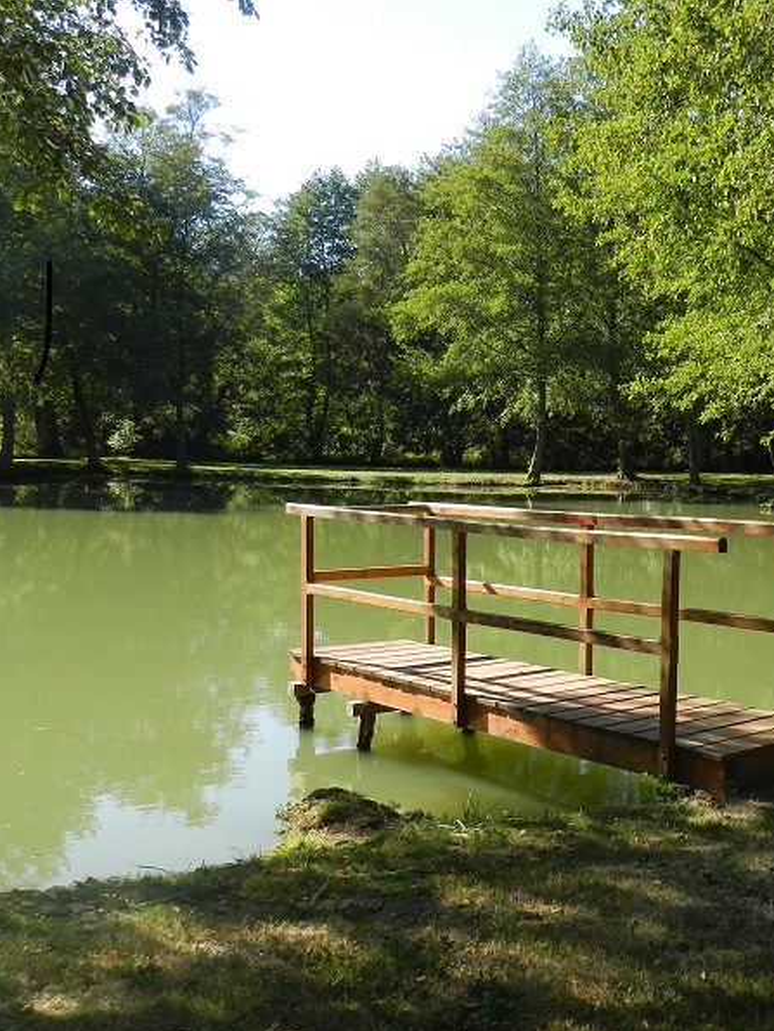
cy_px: 518
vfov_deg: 43.8
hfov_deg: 33.0
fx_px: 1281
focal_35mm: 43
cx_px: 578
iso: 160
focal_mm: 5.6
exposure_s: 1/400
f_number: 3.7
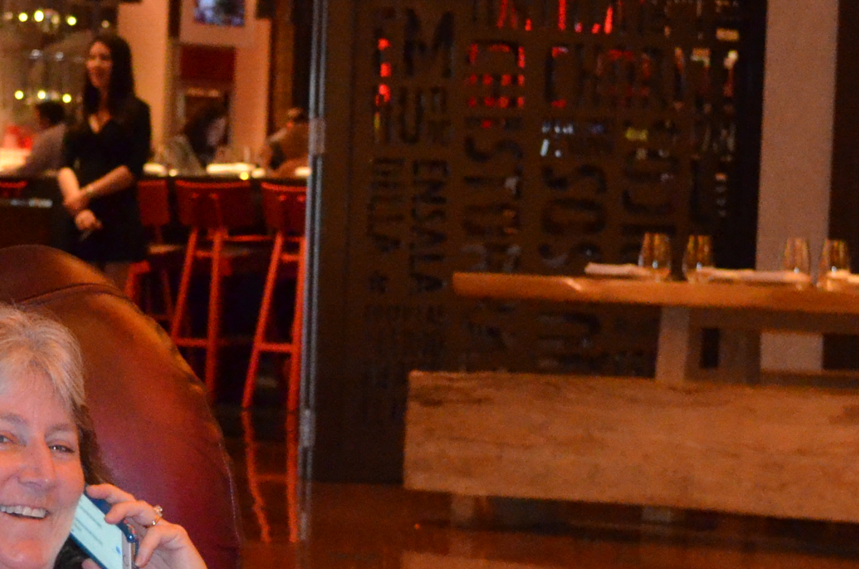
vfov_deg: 7.9
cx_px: 30
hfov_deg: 11.8
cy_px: 537
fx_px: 4120
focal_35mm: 173
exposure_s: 1/60
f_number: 4.8
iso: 3200
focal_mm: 32
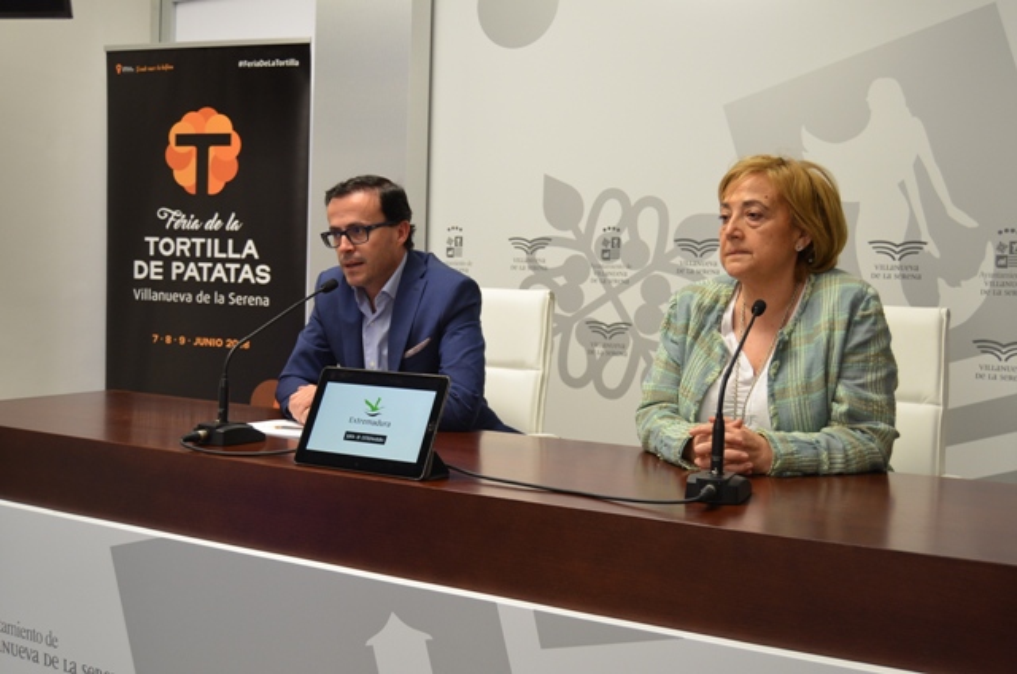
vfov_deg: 34.1
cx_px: 508
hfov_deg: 49.6
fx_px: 1100
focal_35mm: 39
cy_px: 337
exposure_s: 1/60
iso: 640
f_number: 4
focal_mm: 26
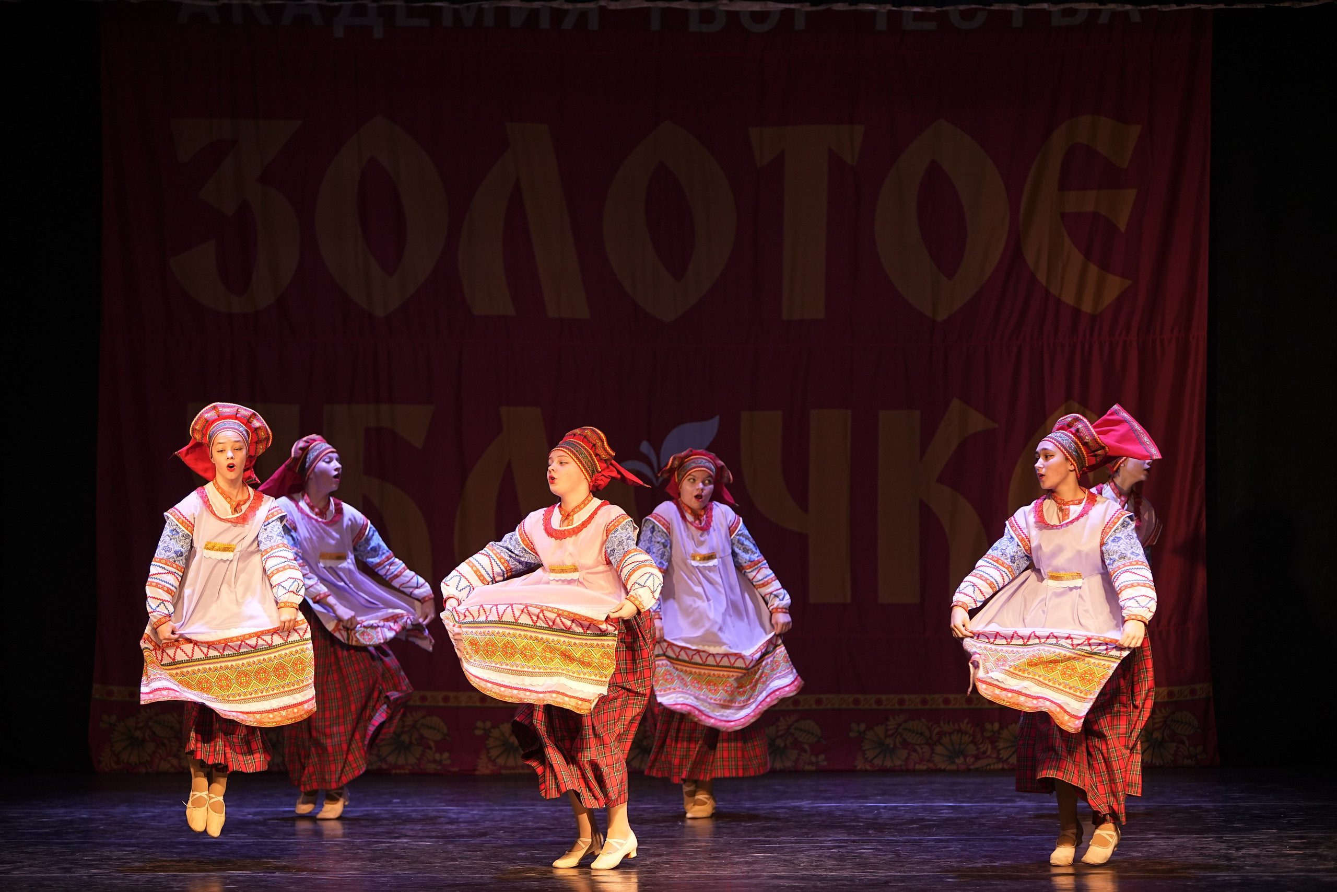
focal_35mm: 120
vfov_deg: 11.4
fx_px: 4457
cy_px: 446
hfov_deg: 17.1
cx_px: 668
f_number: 2.8
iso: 1250
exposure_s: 1/400
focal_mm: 120
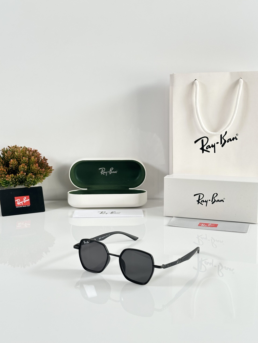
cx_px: 129
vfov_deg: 39.7
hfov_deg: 30.3
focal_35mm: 48
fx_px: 477
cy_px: 172
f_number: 1.78
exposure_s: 1/100
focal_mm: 6.86
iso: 64
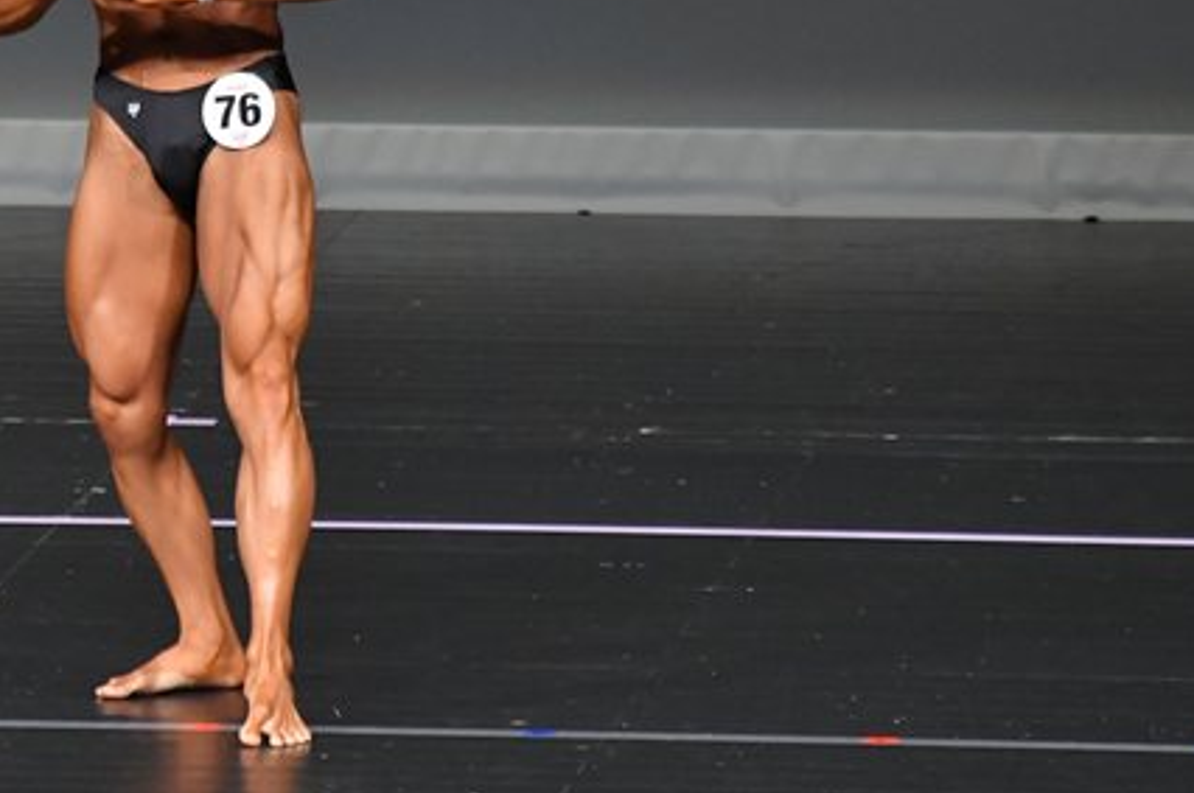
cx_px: 161
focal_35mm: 683
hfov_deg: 3.0
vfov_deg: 2.0
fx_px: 22627
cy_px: 95
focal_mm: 250
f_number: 5.6
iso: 4000
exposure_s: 1/400
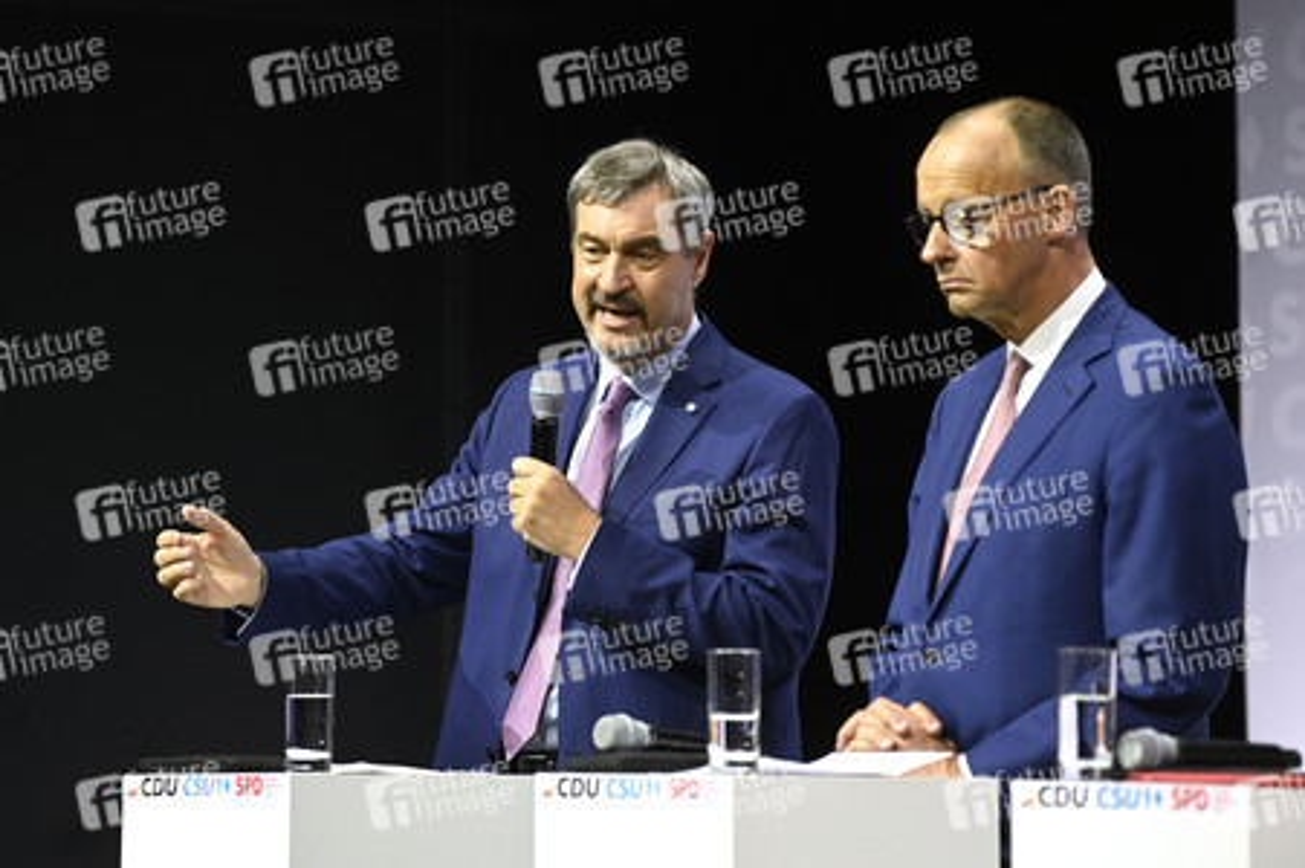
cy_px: 434
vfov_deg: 6.9
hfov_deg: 10.3
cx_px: 652
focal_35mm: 200
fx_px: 7244
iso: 2500
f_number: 4
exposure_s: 1/500
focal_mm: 200
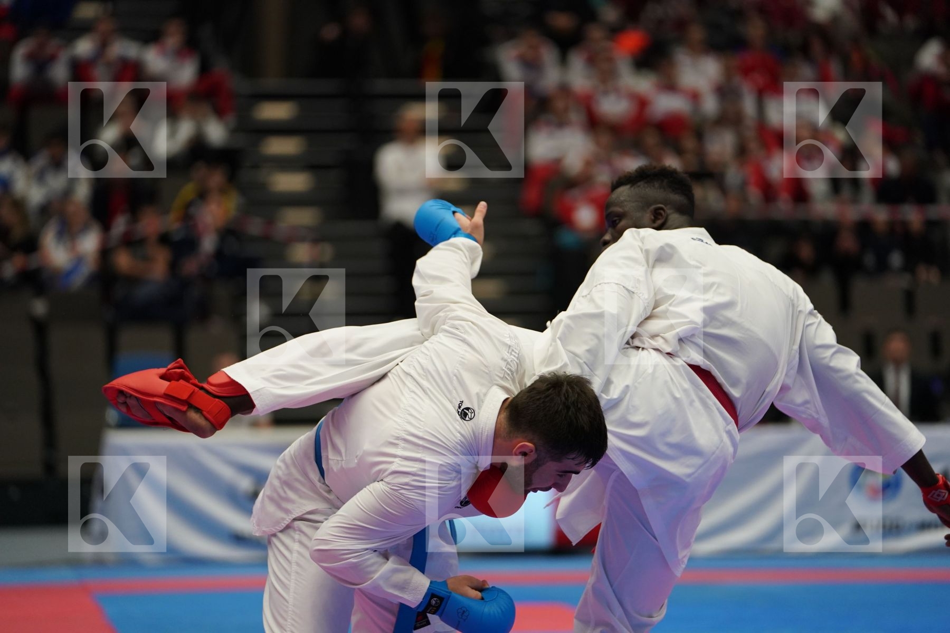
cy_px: 316
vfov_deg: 8.3
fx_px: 4354
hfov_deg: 12.5
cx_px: 475
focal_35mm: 165
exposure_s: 1/1000
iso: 2000
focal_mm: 165
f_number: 2.8
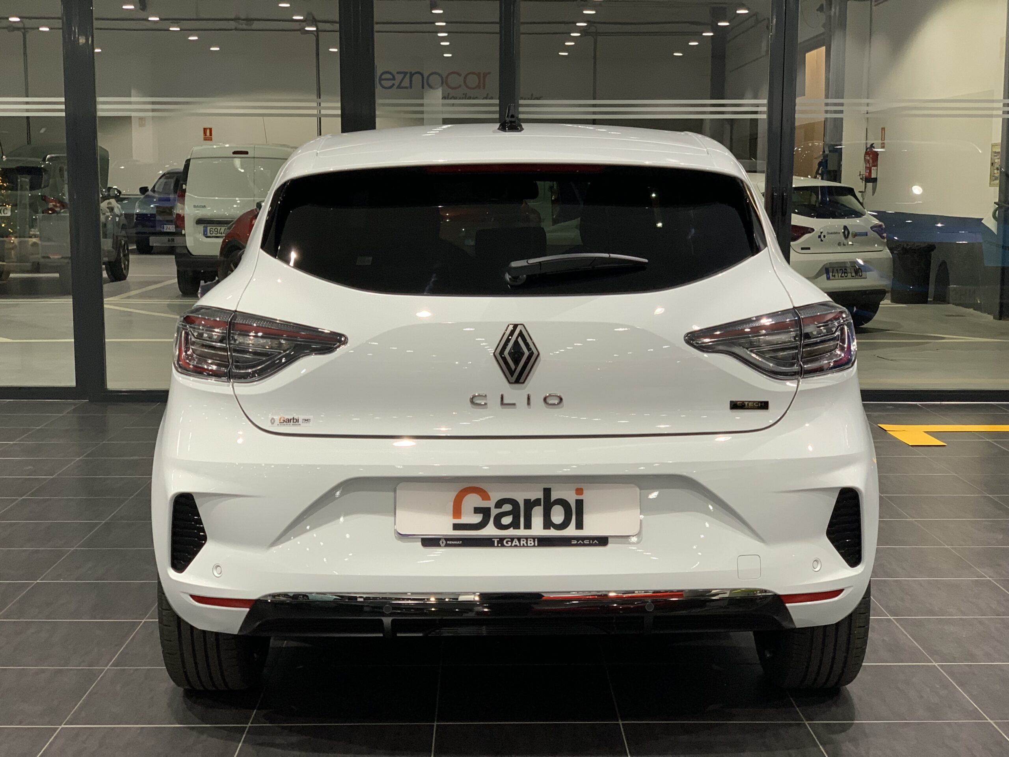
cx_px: 504
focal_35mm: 52
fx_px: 1516
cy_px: 378
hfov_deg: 36.8
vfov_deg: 28.0
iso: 100
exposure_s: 1/50
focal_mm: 6
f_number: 2.4
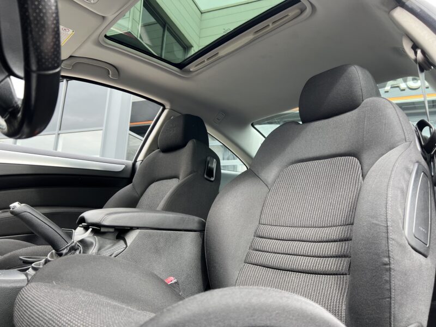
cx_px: 218
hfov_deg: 67.3
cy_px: 164
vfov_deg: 53.1
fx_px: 327
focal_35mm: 26
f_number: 1.5
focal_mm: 5.7
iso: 50
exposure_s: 1/213
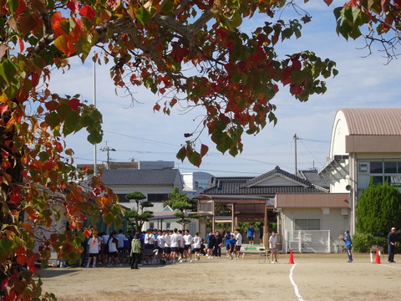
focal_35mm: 88
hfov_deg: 22.3
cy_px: 150
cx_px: 200
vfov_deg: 16.8
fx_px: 1019
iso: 80
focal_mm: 14.99
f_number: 5
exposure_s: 1/500
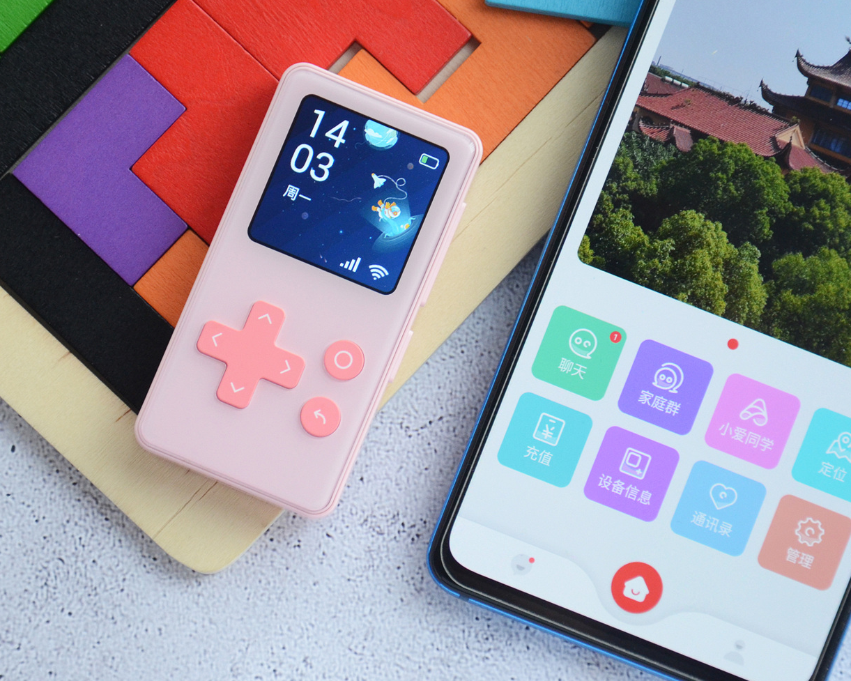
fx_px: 4635
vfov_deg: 8.4
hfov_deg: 10.5
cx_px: 386
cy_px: 230
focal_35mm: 184
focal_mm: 80
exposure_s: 1/125
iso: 1000
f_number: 5.6
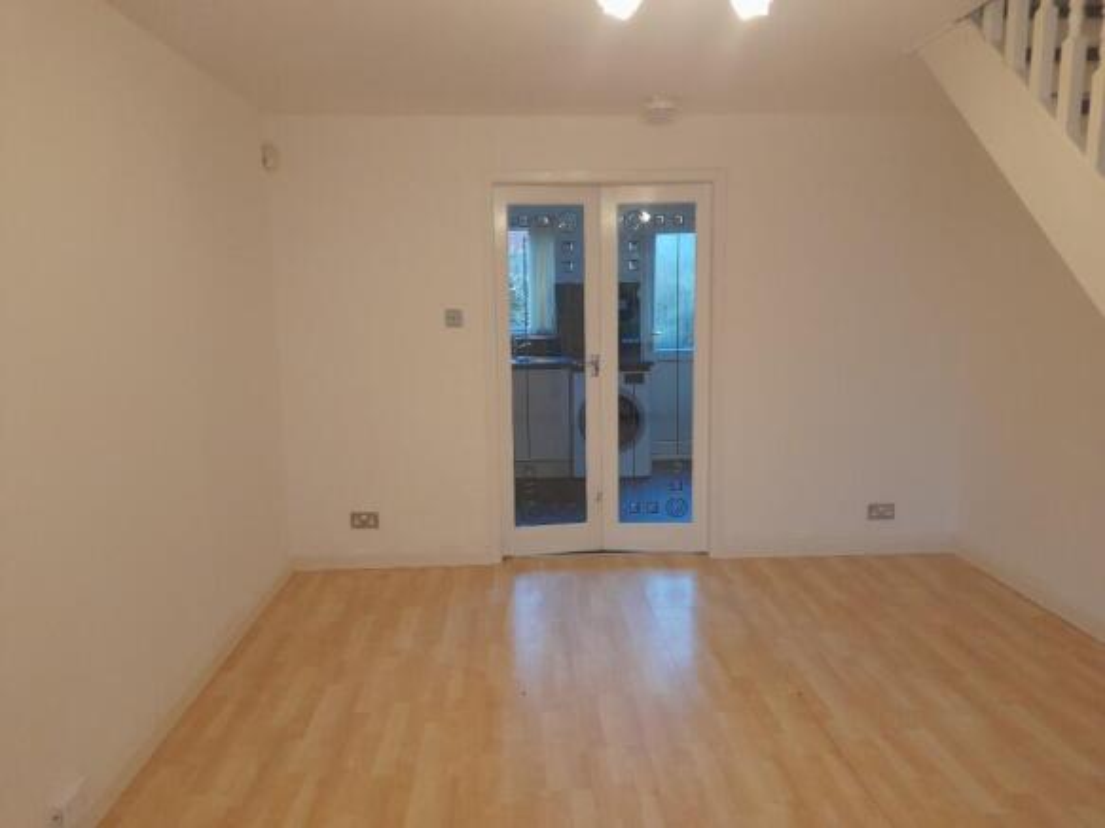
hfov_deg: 69.4
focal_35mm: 25
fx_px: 798
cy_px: 414
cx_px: 552
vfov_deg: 54.9
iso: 200
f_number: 2
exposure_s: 1/50
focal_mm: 4.6
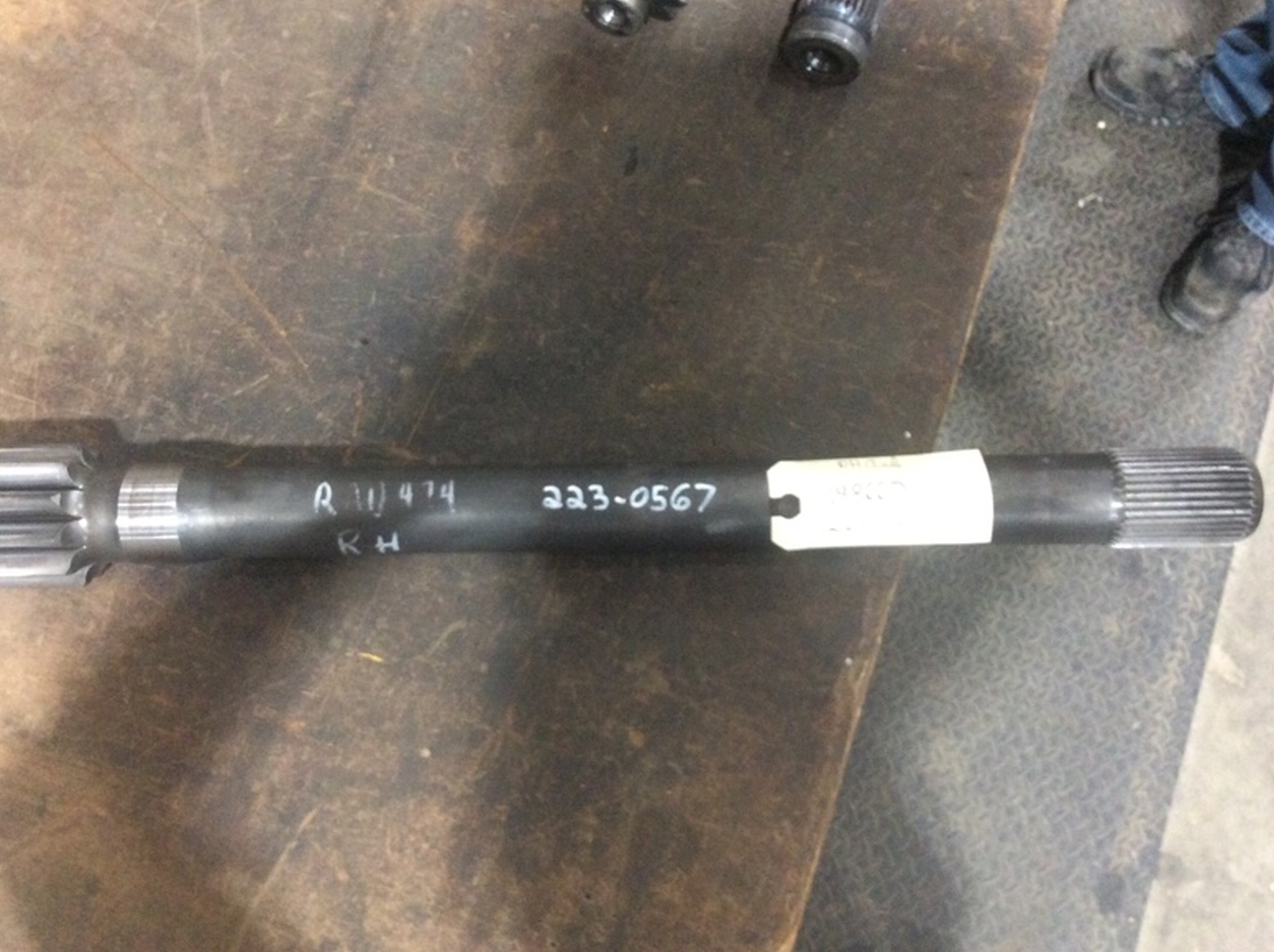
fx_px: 1213
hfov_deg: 55.4
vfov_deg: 42.9
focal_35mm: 33
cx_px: 630
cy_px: 466
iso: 320
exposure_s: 1/17
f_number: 2.4
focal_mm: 3.3
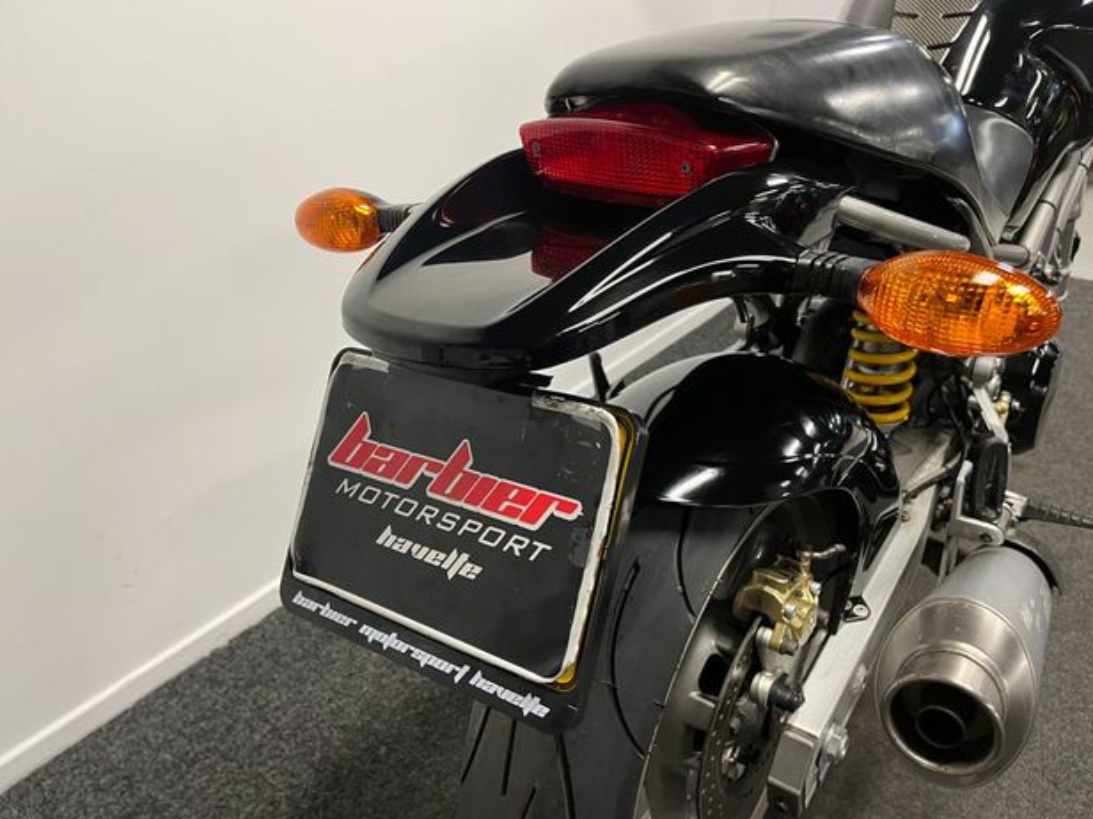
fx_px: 853
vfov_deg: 51.3
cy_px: 420
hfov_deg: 65.3
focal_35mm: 27
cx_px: 539
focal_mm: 5.1
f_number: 1.6
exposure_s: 1/50
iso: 160
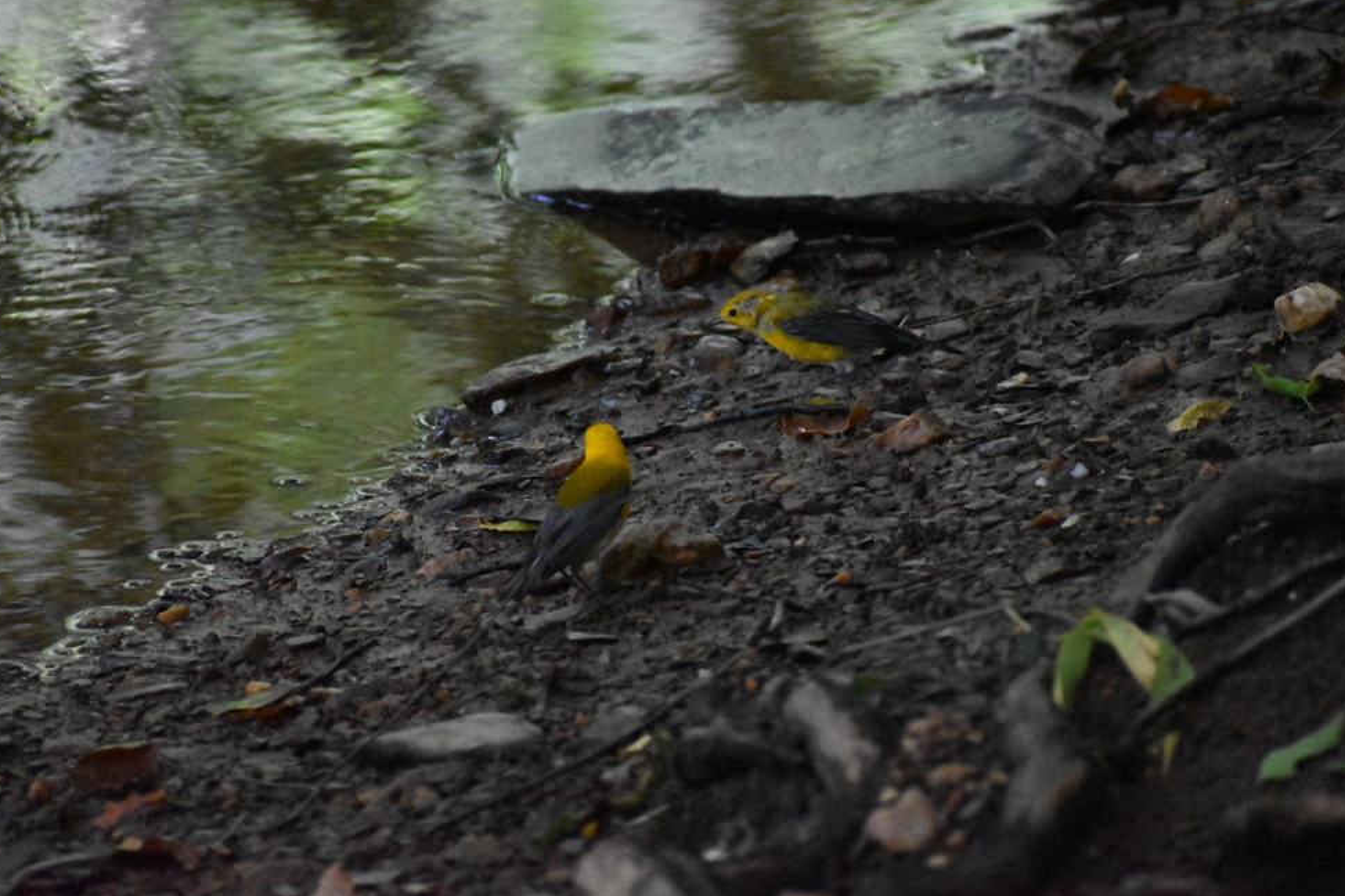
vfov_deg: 2.8
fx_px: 18156
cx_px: 672
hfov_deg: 4.2
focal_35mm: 486
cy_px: 455
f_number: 6.3
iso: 11400
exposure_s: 1/500
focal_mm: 300
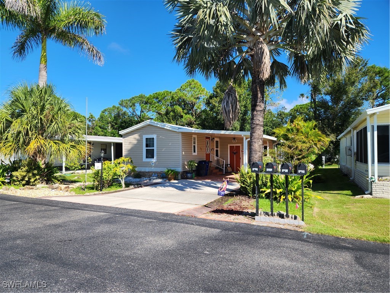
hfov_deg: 73.9
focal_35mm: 23
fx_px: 259
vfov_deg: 58.9
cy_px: 146
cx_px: 195
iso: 20
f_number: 1.8
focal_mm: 5.4
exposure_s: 1/1036
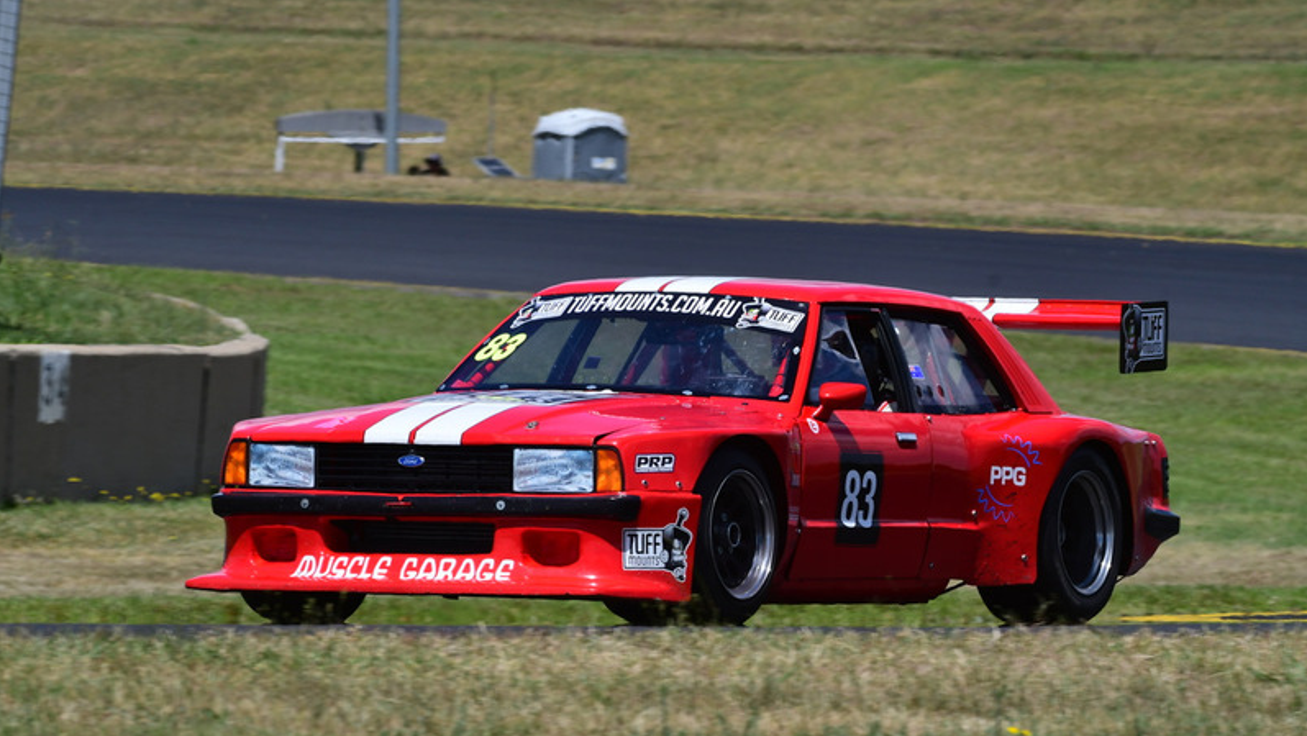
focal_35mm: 410
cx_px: 653
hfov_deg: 5.3
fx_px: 14214
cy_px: 305
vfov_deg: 3.0
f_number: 11
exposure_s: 1/640
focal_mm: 260
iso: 250
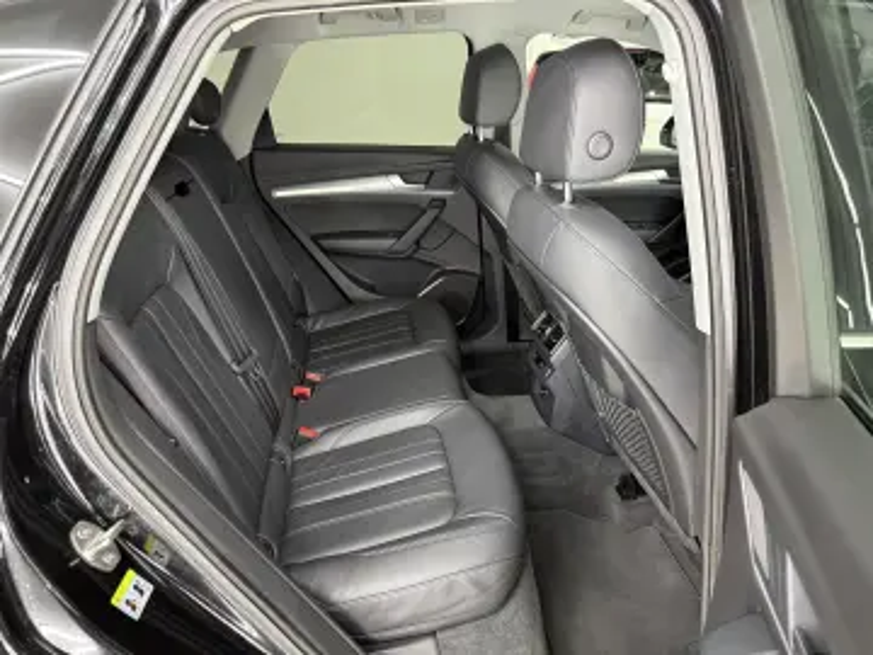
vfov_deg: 56.8
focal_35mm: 24
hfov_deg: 71.6
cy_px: 328
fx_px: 605
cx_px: 436
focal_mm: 6.76
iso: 500
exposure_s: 1/50
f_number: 1.78
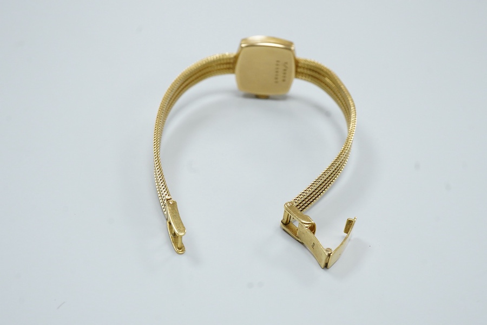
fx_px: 609
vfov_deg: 29.9
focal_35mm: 45
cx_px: 244
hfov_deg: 43.6
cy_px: 162
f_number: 16
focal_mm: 30
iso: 2500
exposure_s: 1/100
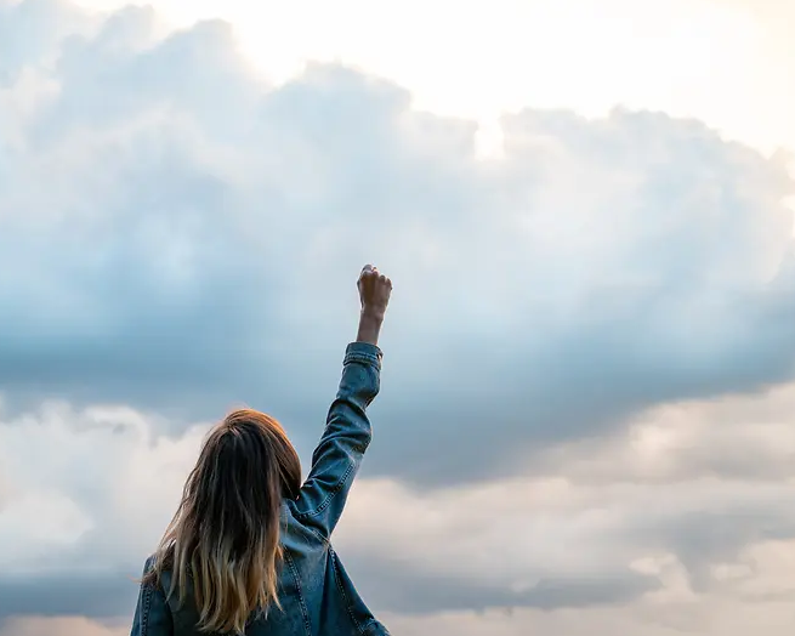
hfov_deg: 38.0
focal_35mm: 49
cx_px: 363
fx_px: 1153
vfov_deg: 30.8
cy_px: 285
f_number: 2.8
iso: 200
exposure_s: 1/160
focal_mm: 38
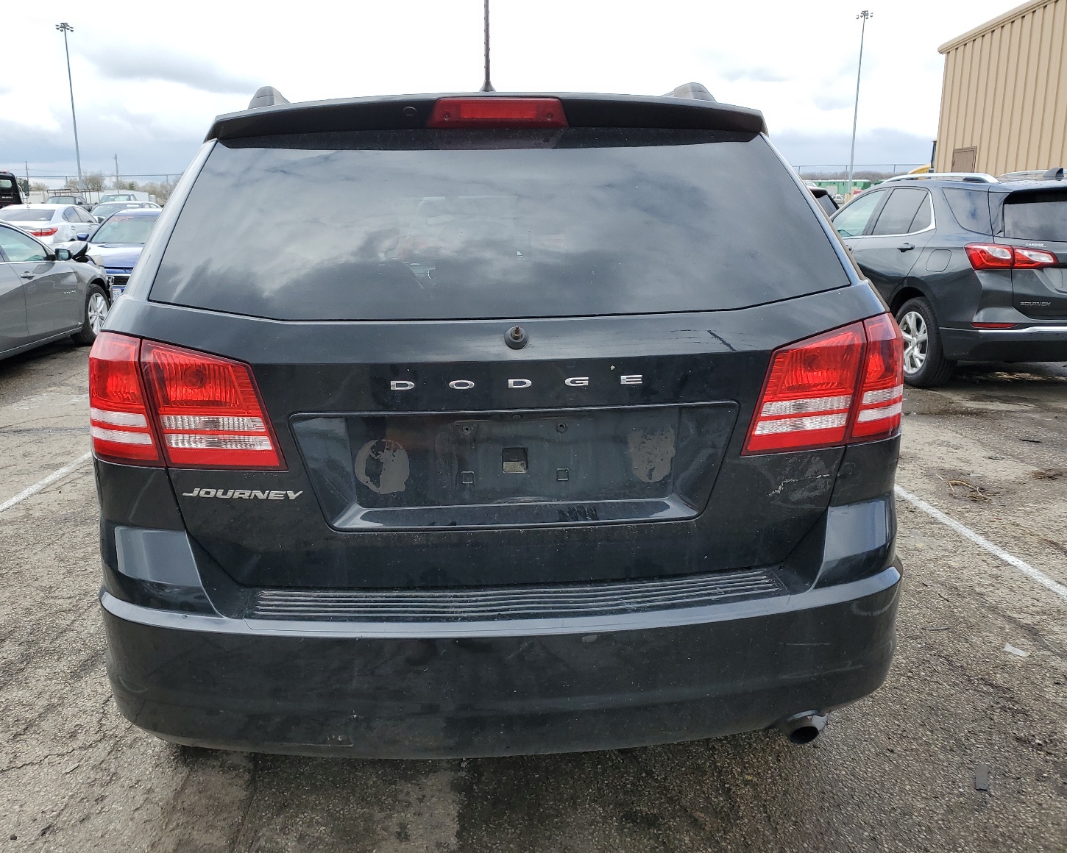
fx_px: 884
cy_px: 430
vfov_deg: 51.5
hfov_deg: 62.2
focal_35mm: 28
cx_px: 513
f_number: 1.5
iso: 50
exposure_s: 1/1250
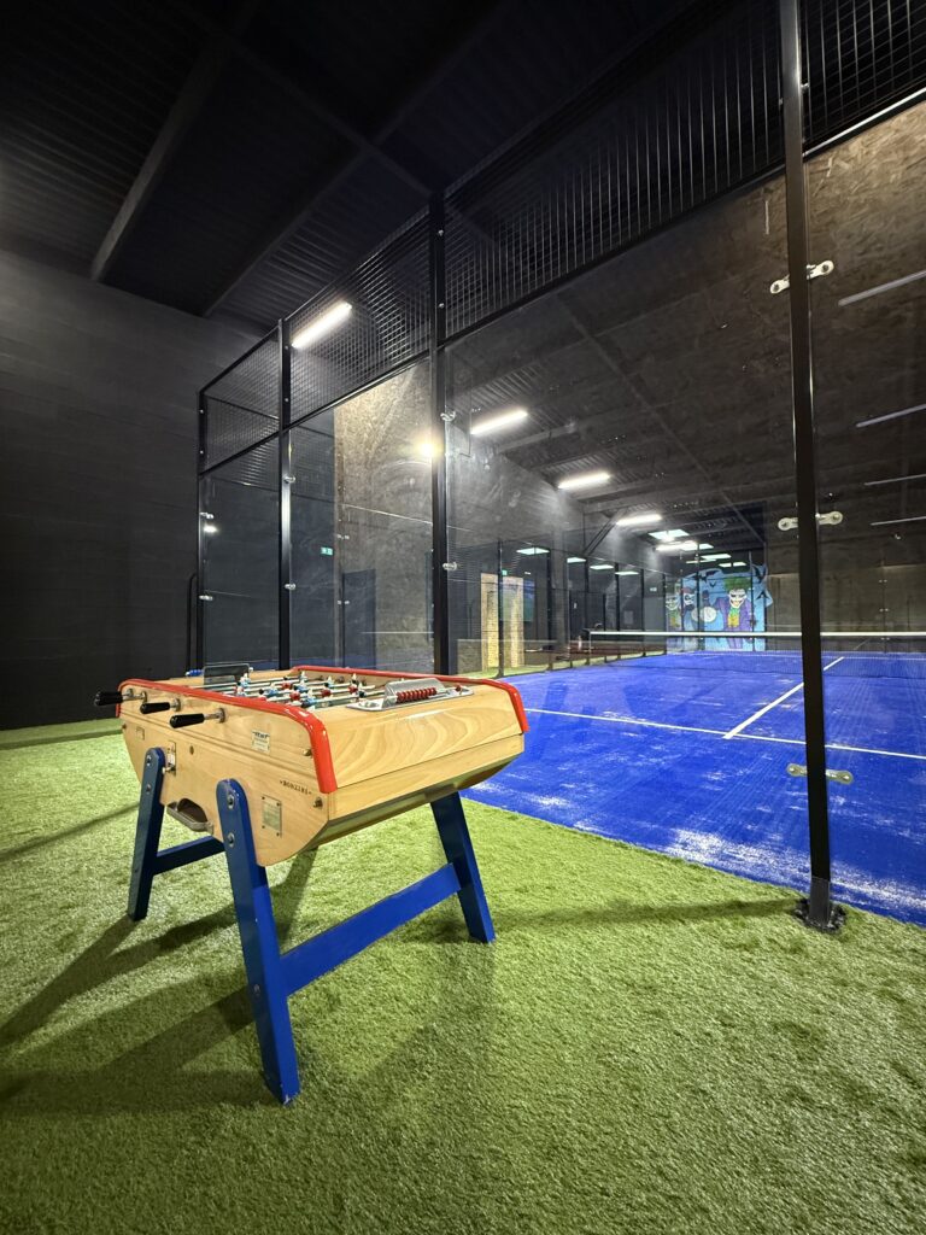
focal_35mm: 14
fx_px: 499
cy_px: 618
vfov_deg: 102.1
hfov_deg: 85.7
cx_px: 463
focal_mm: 2.22
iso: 800
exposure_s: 1/60
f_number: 2.2
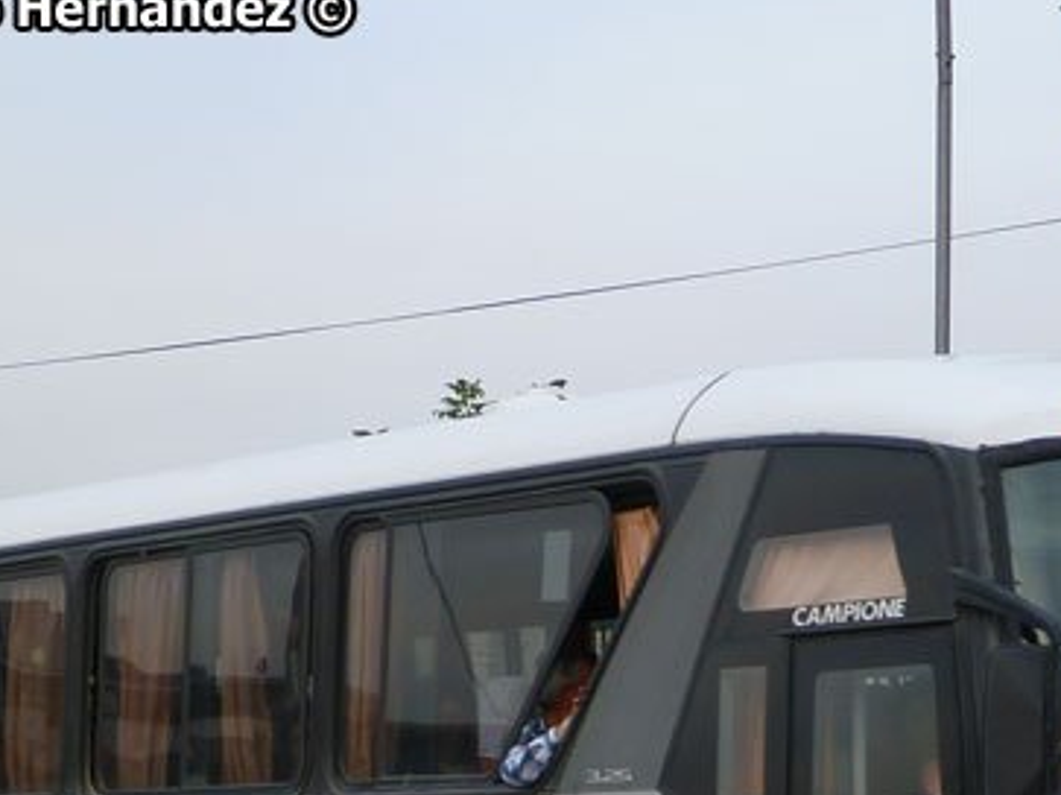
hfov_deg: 15.4
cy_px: 845
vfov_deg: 11.4
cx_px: 625
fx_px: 3922
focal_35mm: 128
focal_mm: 10.4
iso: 100
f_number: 5
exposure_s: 1/125
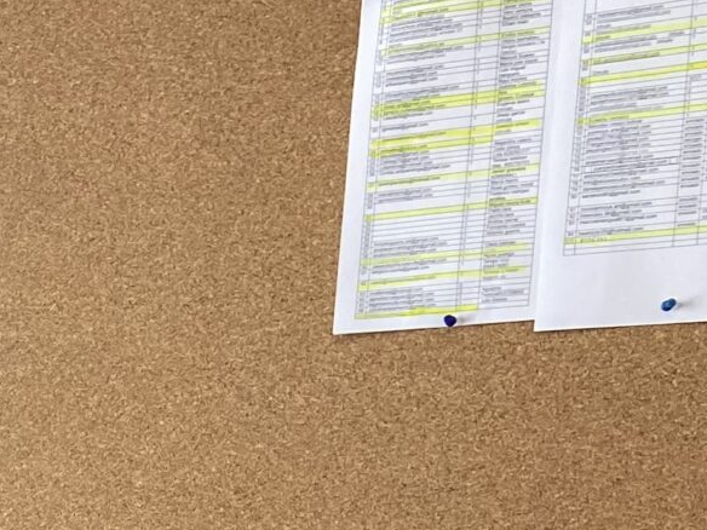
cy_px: 944
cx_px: -646
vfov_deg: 12.0
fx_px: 2328
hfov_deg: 14.7
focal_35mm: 114
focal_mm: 4.25
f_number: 1.8
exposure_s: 1/107
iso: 32
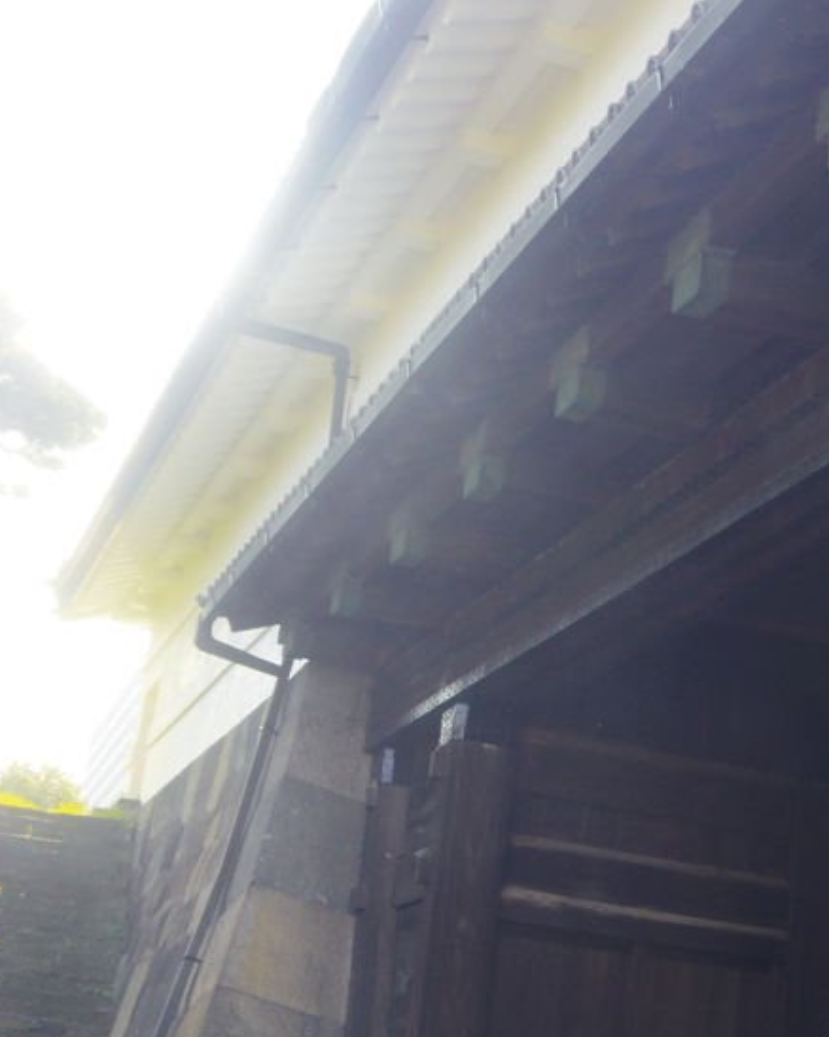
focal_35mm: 73
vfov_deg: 26.0
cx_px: 668
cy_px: 651
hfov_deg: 20.7
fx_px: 2240
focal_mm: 7.2
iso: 200
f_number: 4
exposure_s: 1/160
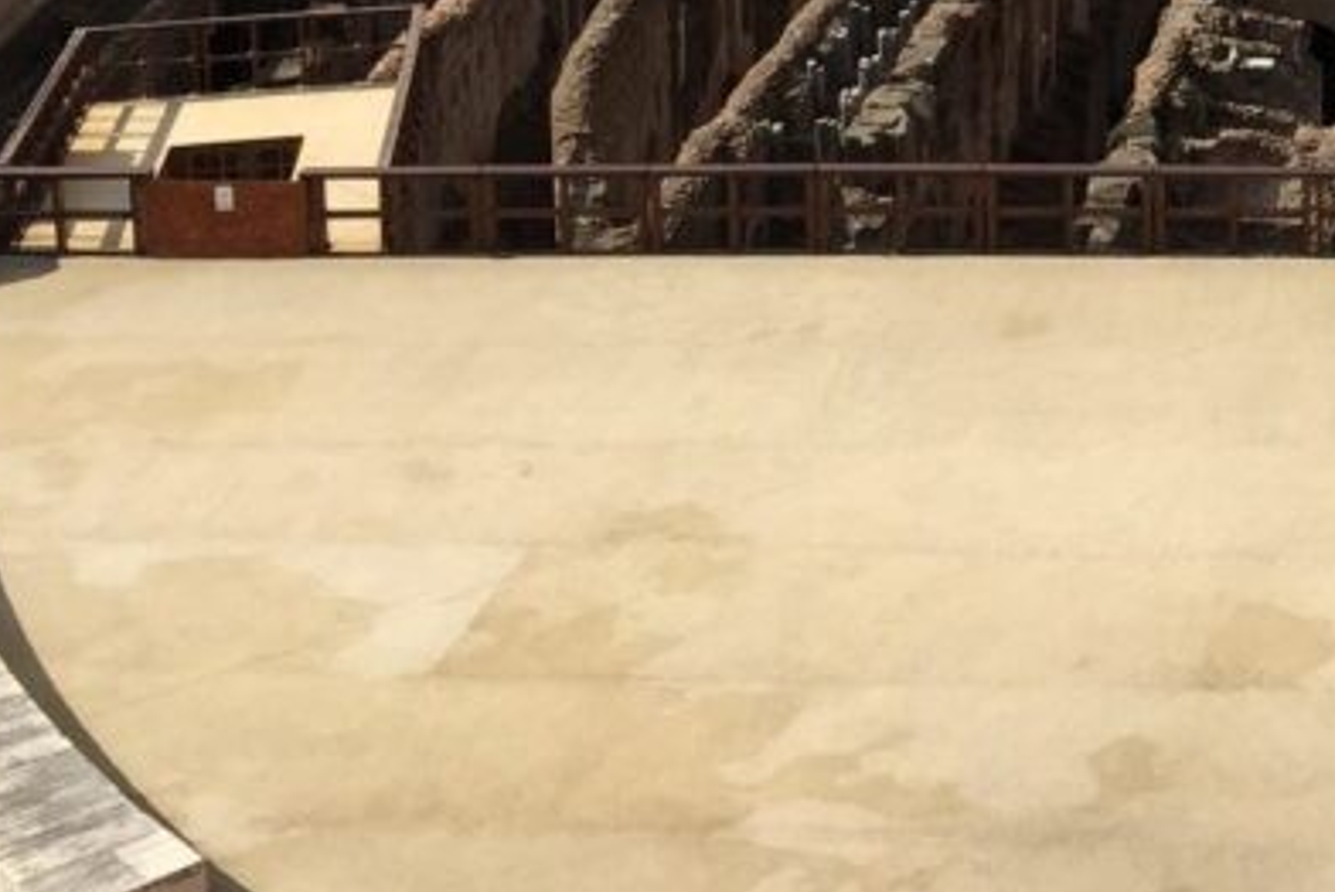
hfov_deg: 23.0
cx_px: 1468
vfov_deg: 15.5
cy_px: -344
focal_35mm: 83
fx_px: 3080
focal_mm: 4.15
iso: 32
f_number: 2.2
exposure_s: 1/1582
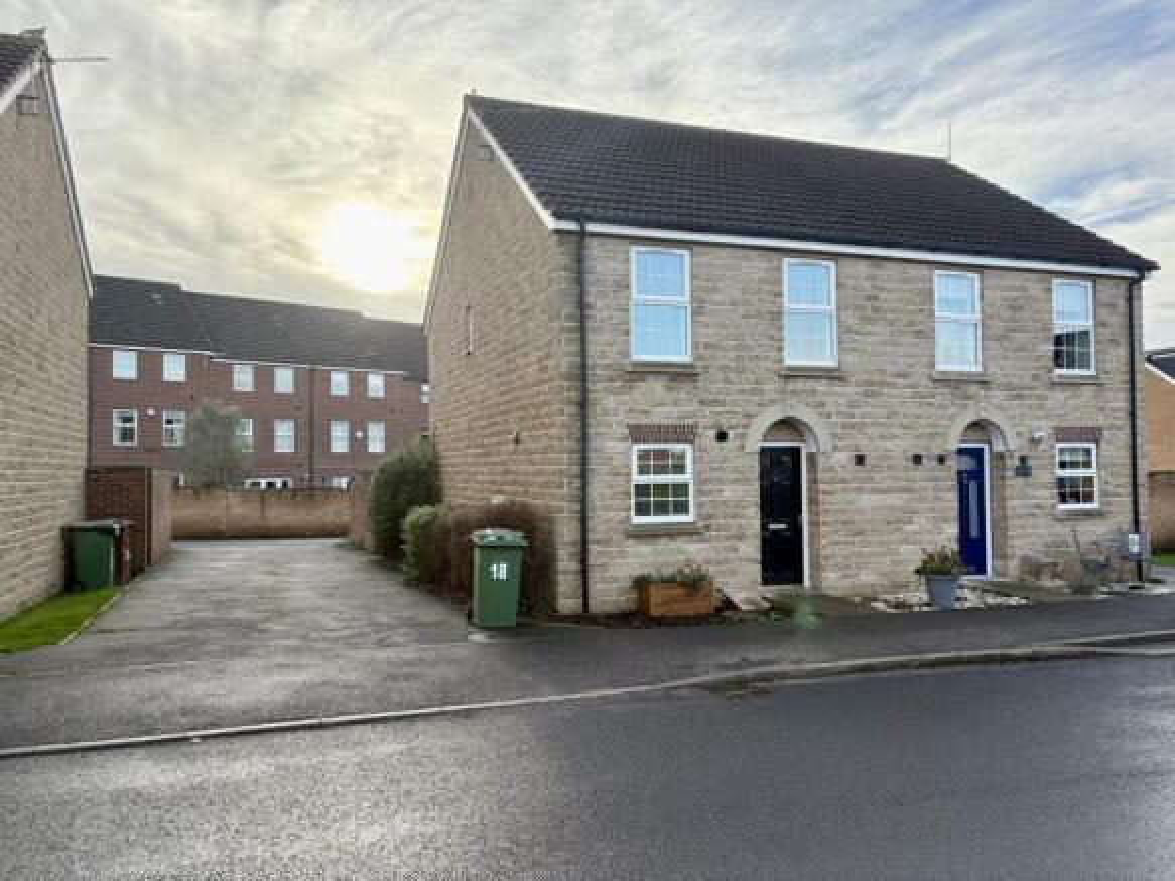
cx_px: 588
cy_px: 440
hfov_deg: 67.3
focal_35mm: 26
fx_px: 882
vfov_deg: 53.0
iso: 64
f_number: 1.6
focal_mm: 5.96
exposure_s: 1/945
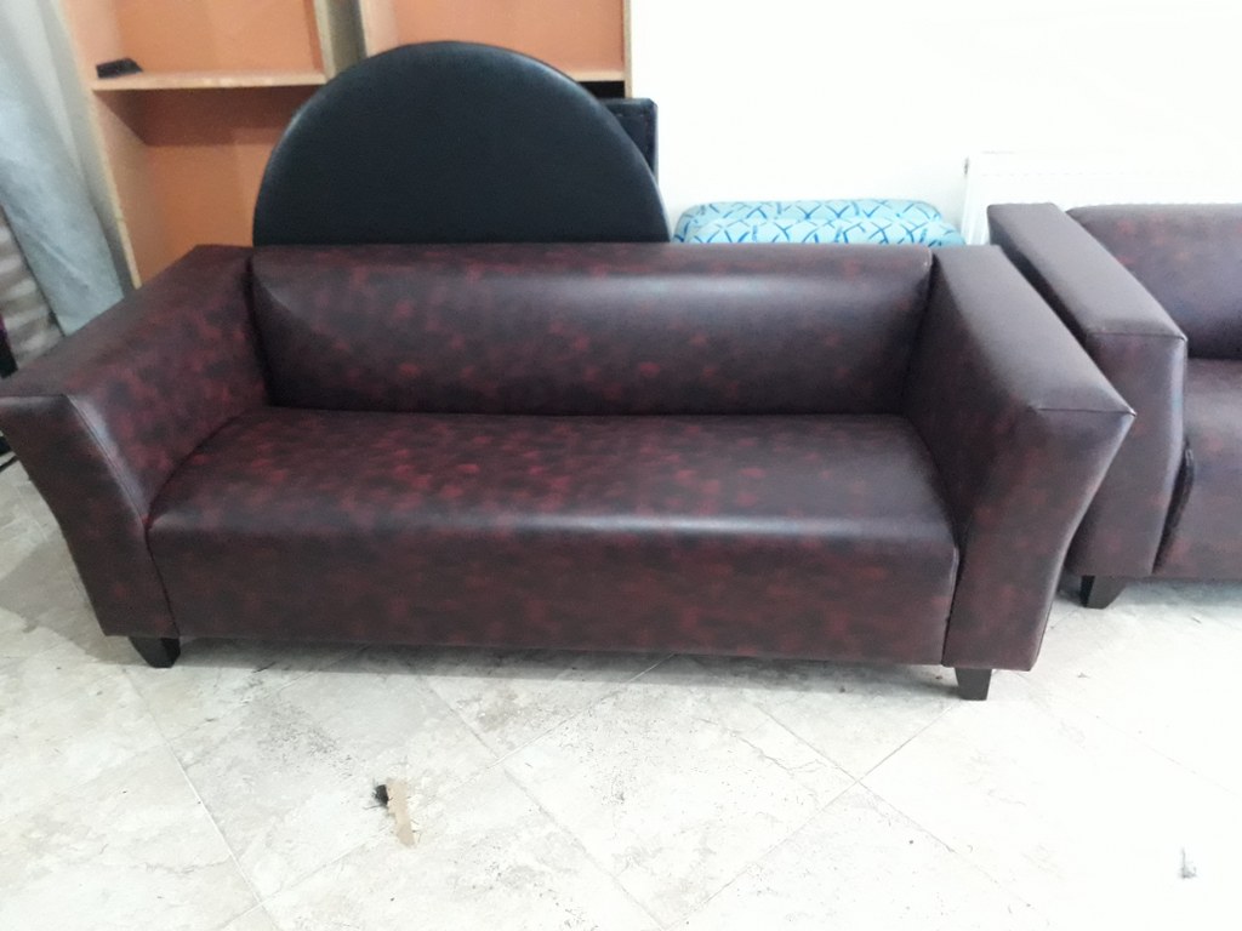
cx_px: 621
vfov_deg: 51.4
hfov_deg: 65.3
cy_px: 466
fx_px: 969
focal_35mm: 27
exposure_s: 1/17
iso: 800
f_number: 1.9
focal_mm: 3.6
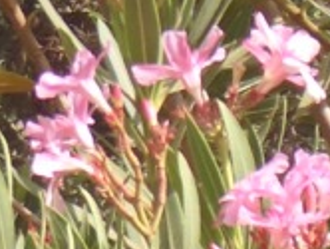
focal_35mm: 646
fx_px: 6167
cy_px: 62
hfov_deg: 3.0
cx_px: -322
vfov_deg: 2.3
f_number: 4.8
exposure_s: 1/160
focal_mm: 17.4
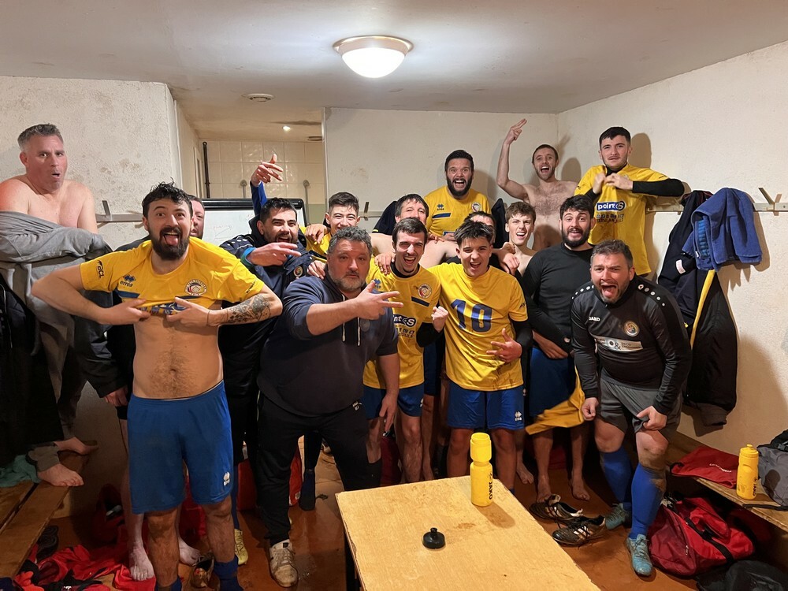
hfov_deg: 67.3
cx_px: 394
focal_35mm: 26
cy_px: 296
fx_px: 592
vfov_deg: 53.1
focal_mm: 5.7
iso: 400
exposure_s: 1/50
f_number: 1.5
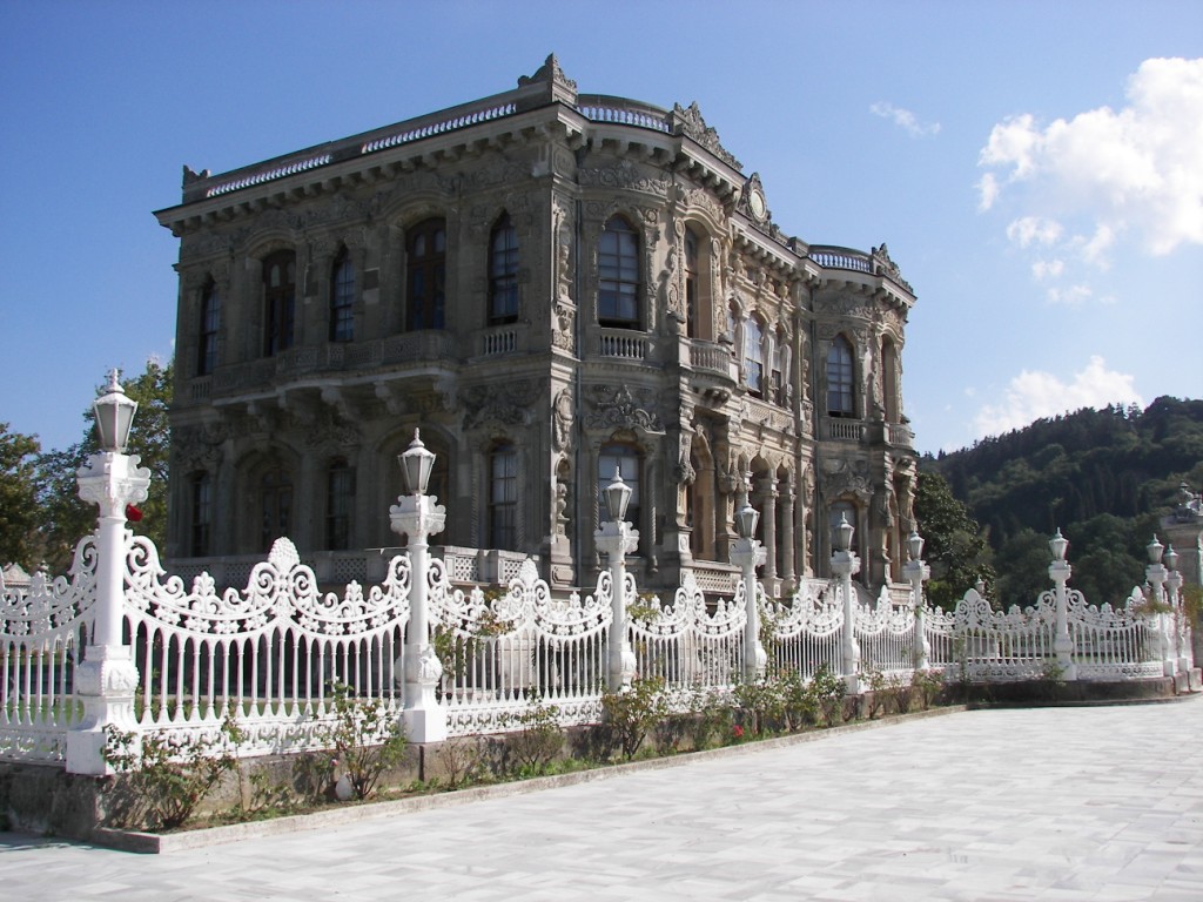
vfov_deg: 39.7
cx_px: 602
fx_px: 1251
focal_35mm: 36
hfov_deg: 51.4
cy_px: 451
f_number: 4
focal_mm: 6
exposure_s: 1/640
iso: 50
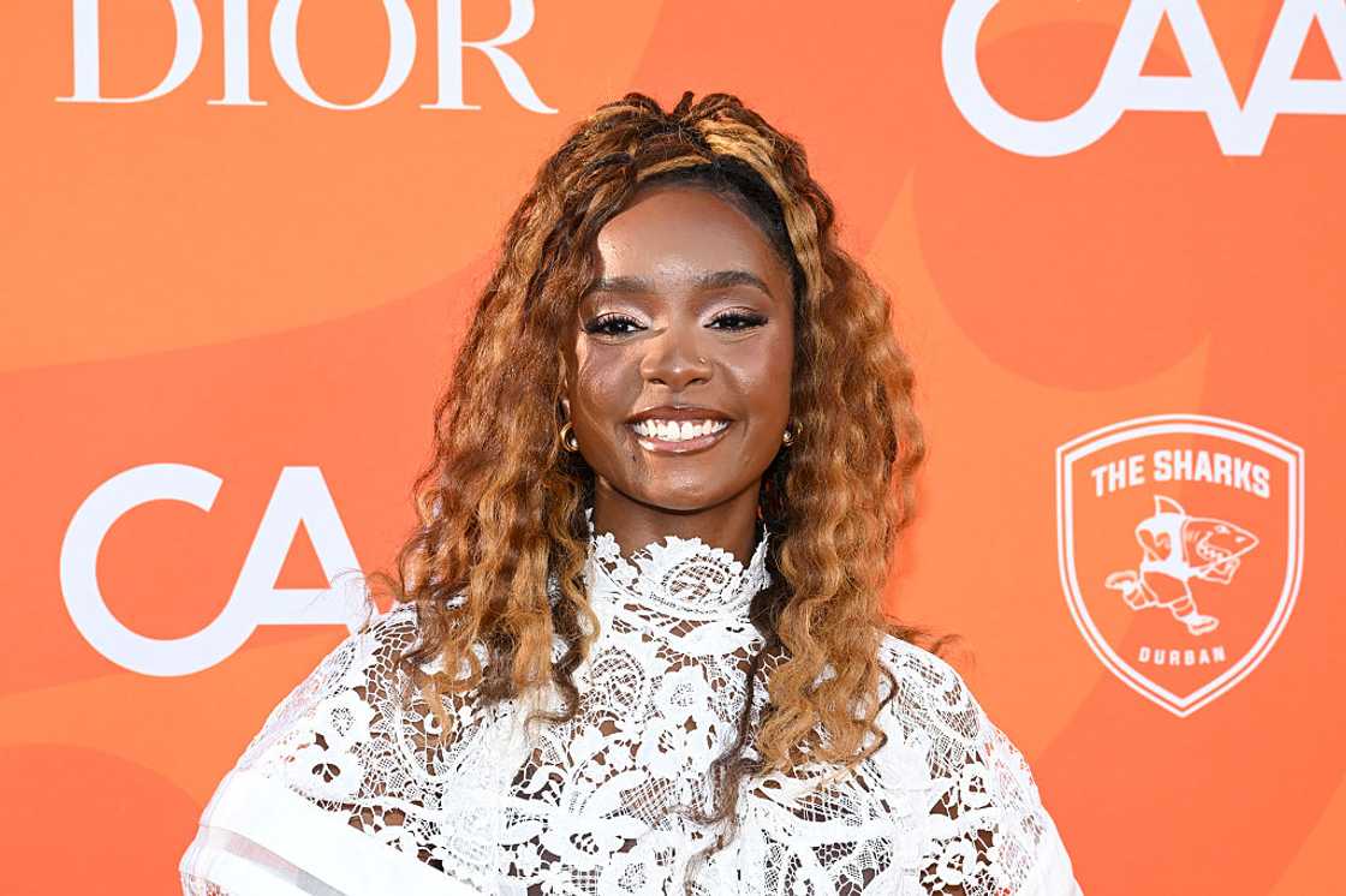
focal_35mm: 62
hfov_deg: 32.4
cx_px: 673
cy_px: 448
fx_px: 2317
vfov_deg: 21.9
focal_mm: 62
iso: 1000
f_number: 7.1
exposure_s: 1/200
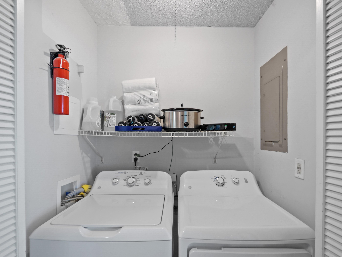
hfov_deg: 94.5
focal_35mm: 16
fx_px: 158
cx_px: 176
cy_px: 140
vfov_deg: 77.9
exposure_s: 1/8
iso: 400
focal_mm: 7
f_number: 4
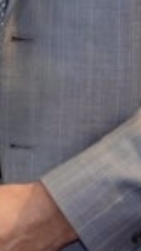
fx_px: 2904
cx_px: -818
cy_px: -353
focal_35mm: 437
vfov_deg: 4.8
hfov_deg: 2.5
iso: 1000
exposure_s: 1/60
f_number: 6.3
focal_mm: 43.9
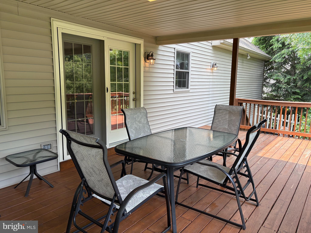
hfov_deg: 67.3
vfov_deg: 53.1
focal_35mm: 26
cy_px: 116
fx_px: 234
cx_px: 156
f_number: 1.6
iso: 40
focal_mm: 5.96
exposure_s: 1/260
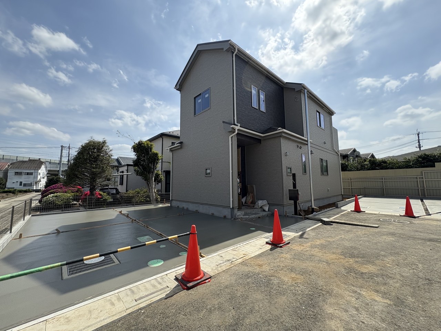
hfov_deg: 102.1
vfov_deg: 85.7
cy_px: 166
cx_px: 220
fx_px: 178
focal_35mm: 14
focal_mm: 2.22
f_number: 2.2
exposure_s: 1/1976
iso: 64
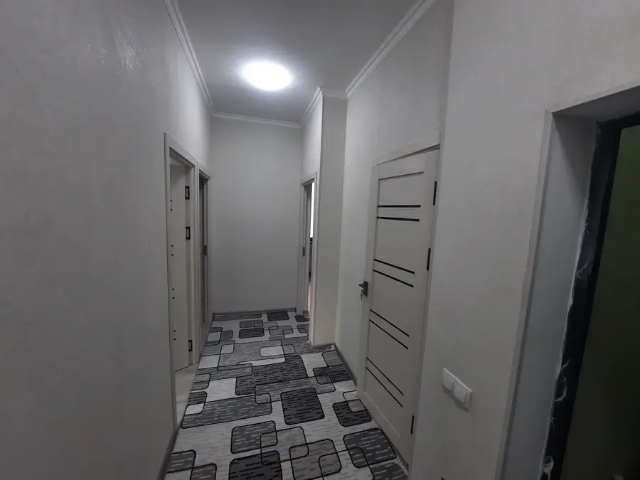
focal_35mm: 13
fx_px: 240
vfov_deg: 89.9
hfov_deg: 106.2
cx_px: 320
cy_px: 240
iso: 80
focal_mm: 1.74
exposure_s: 1/50
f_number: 2.2
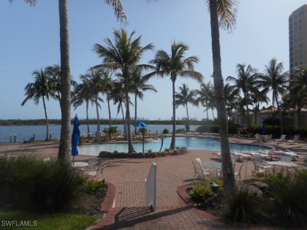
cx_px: 154
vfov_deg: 54.9
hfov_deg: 69.4
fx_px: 222
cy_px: 115
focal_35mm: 25
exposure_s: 1/1250
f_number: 3.7
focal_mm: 4.5
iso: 80
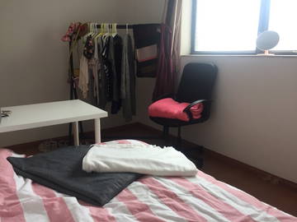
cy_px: 111
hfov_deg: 61.7
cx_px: 148
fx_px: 249
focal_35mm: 29
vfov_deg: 48.2
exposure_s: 1/100
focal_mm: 4.15
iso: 40
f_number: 2.2
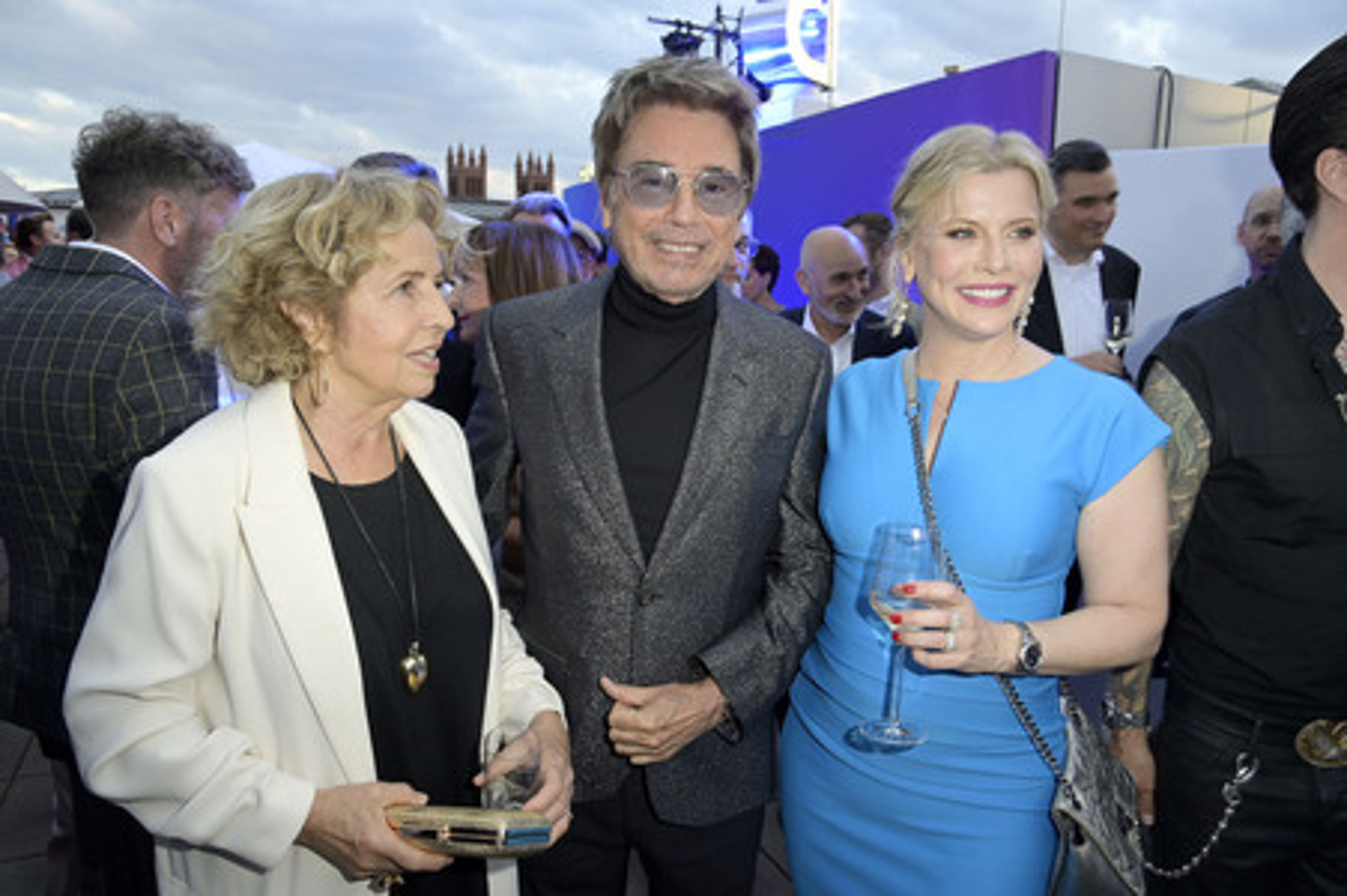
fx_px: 897
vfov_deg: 53.1
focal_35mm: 24
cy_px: 448
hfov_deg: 73.8
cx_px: 674
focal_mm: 24
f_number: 8
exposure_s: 1/60
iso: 640
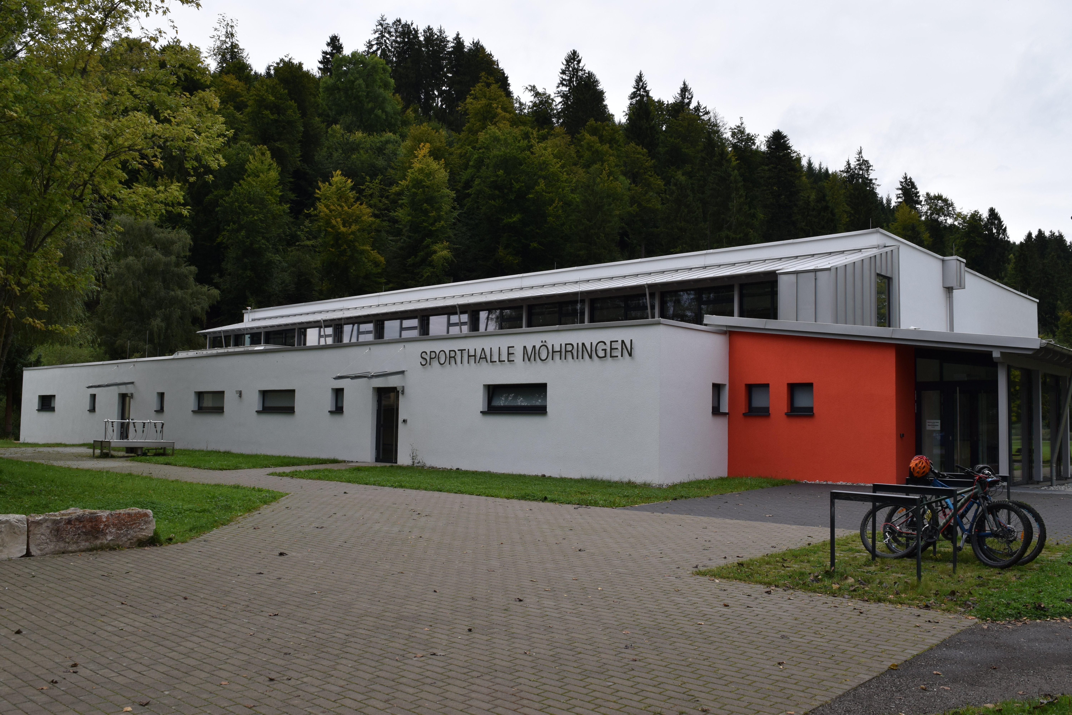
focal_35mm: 32
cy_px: 358
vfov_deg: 41.7
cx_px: 536
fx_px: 938
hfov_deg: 59.5
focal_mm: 21
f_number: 9
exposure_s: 1/320
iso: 200
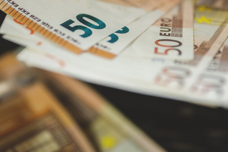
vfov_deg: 12.0
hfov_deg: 18.1
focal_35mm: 113
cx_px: 110
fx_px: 715
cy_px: 17
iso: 320
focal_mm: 50
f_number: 1.8
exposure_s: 1/125
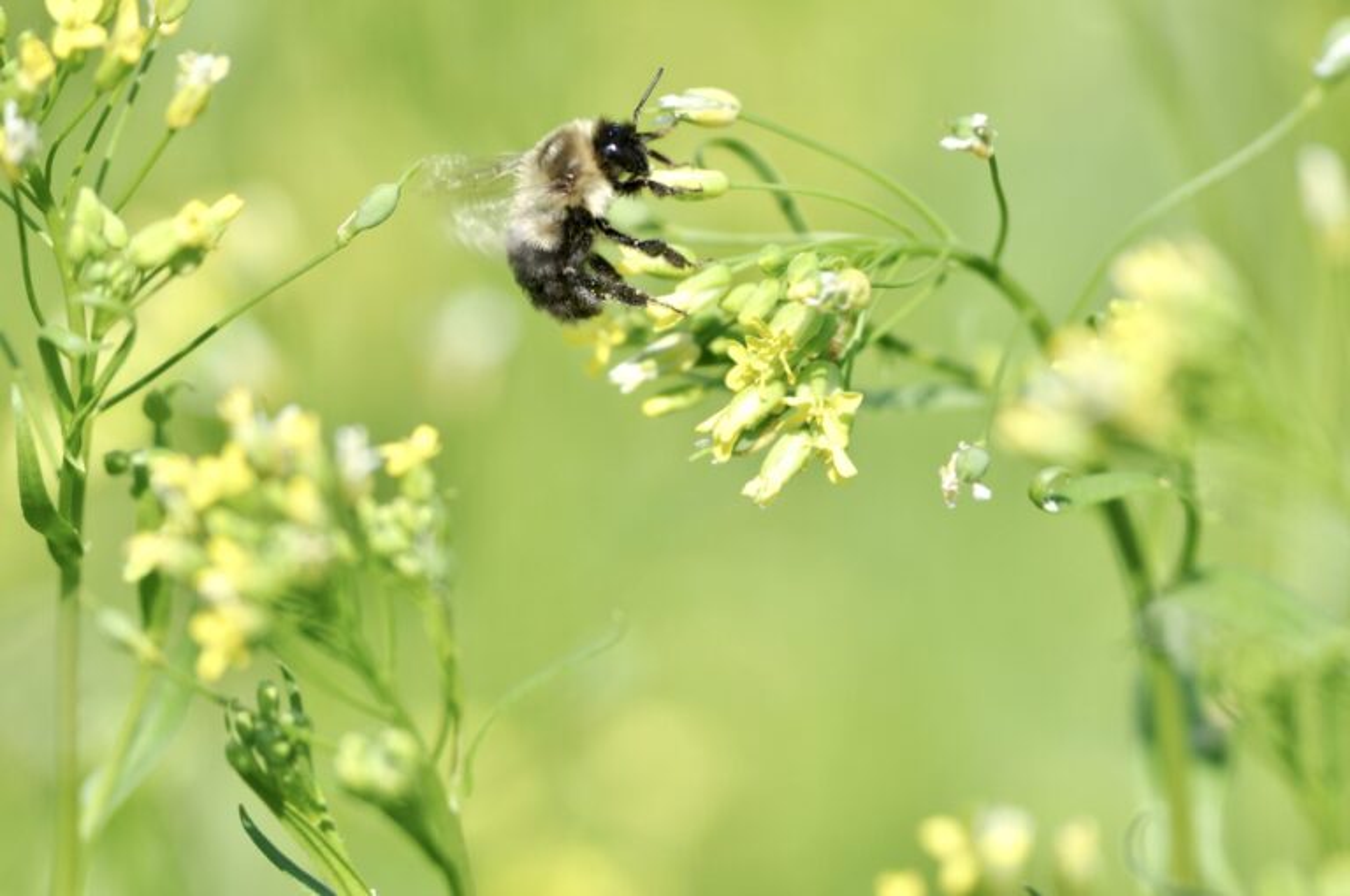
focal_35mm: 450
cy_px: 448
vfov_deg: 3.0
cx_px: 675
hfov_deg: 4.6
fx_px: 16853
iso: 200
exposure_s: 1/800
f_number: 6.3
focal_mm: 300
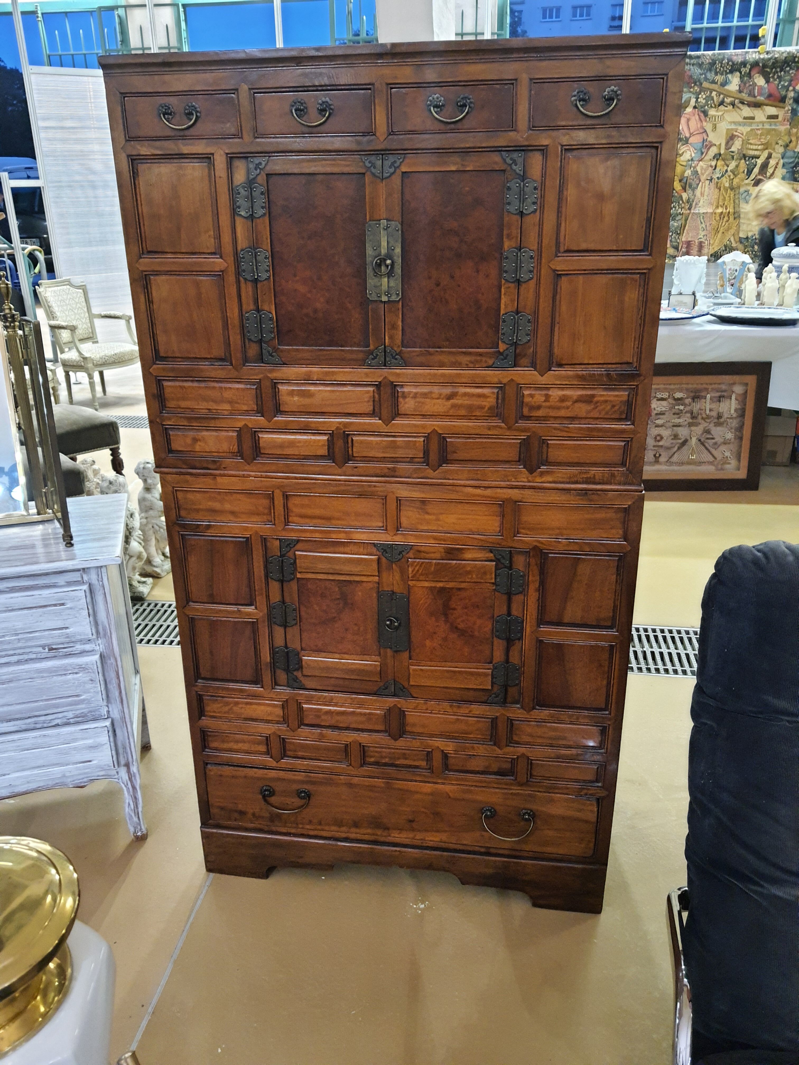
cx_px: 400
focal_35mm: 26
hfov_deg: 53.1
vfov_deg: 67.3
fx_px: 800
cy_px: 532
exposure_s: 1/33
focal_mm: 4.32
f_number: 1.7
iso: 500
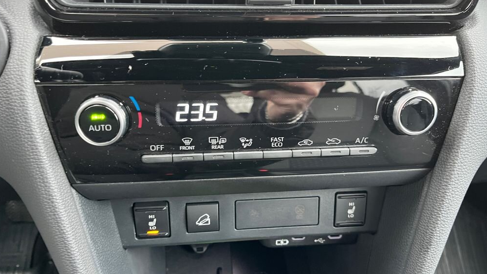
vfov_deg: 40.2
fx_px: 375
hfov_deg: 66.1
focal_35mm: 29
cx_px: 243
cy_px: 150
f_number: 1.6
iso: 500
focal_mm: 5.1
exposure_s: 1/48
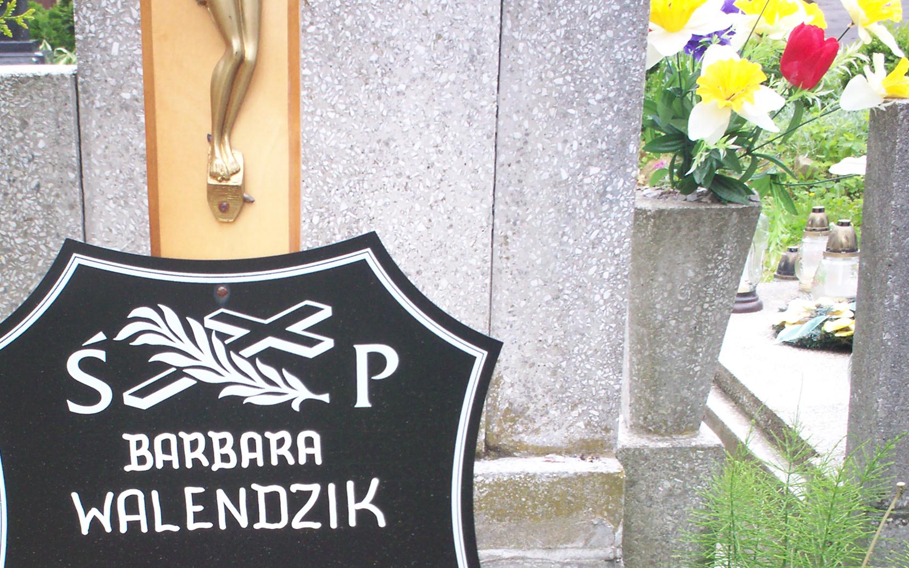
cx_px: 302
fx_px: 1462
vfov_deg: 21.6
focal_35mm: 59
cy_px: 483
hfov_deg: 34.2
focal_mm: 6
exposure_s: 1/67.4
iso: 100
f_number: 4.5
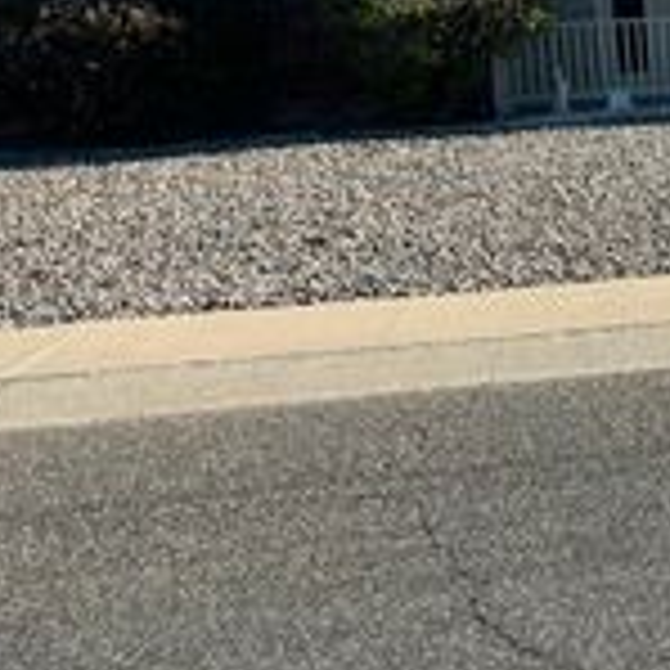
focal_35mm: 77
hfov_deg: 19.7
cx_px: 980
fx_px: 1686
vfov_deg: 22.1
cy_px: 110
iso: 50
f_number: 1.6
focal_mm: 5.1
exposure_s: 1/2825
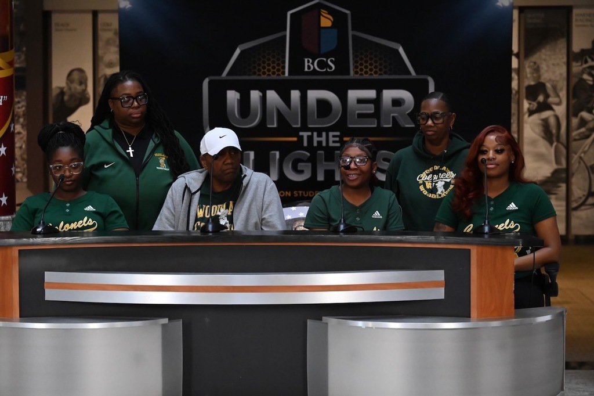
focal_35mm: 87
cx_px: 297
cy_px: 198
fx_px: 1435
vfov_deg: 15.7
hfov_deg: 23.4
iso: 11400
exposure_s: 1/640
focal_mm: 87
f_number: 5
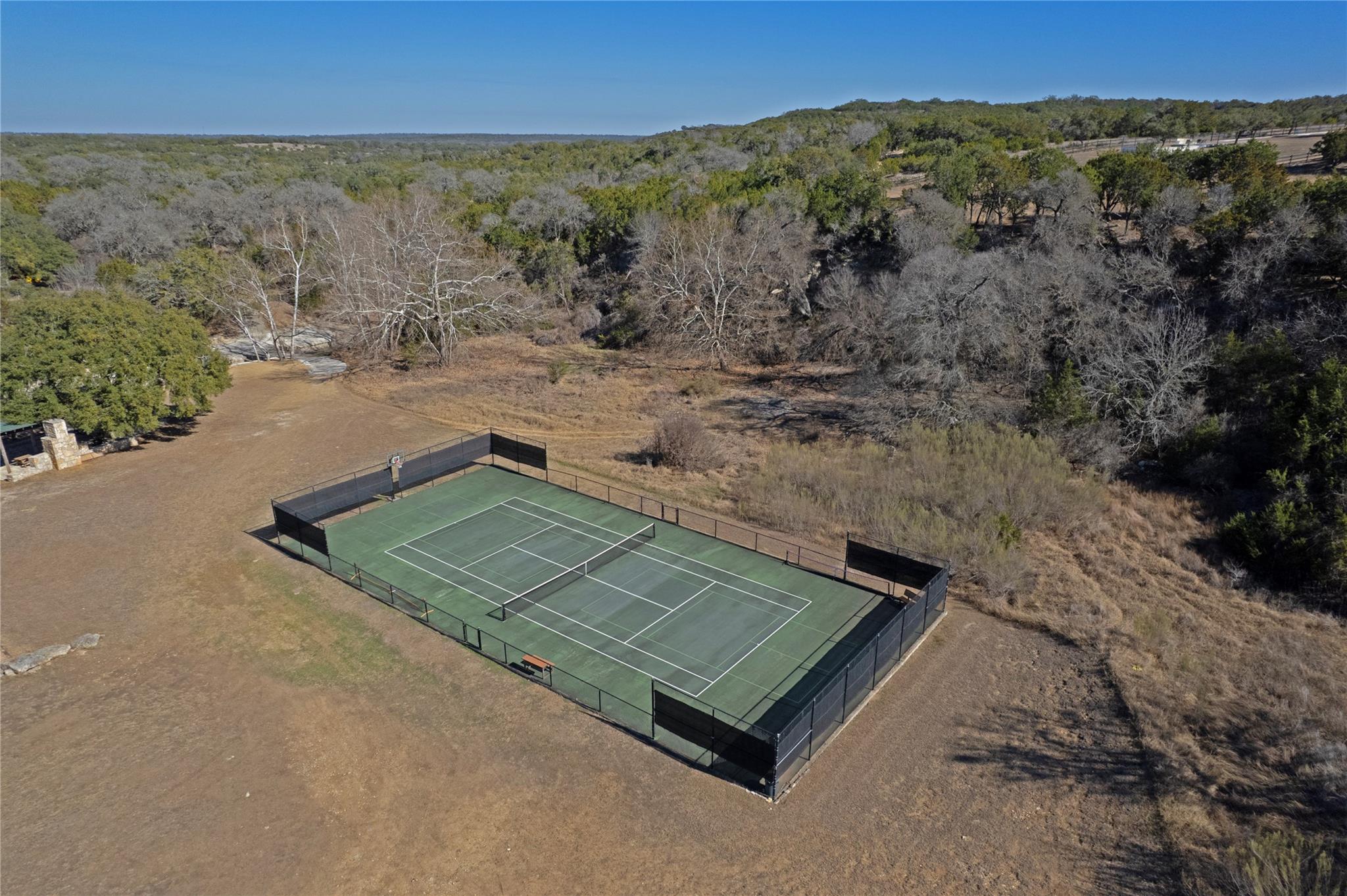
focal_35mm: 22
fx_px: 823
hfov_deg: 78.6
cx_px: 674
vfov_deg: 57.2
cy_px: 448
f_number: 2.8
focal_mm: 8.38
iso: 120
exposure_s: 1/3200
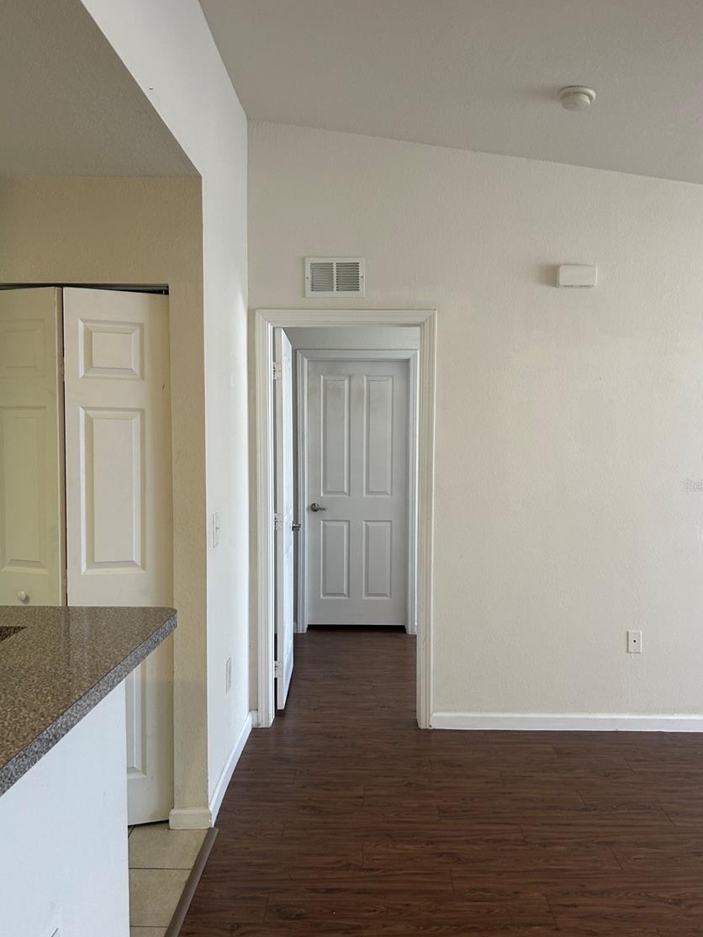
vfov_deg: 63.4
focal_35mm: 28
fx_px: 758
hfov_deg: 49.8
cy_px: 485
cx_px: 365
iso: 80
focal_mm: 5.7
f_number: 1.5
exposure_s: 1/60
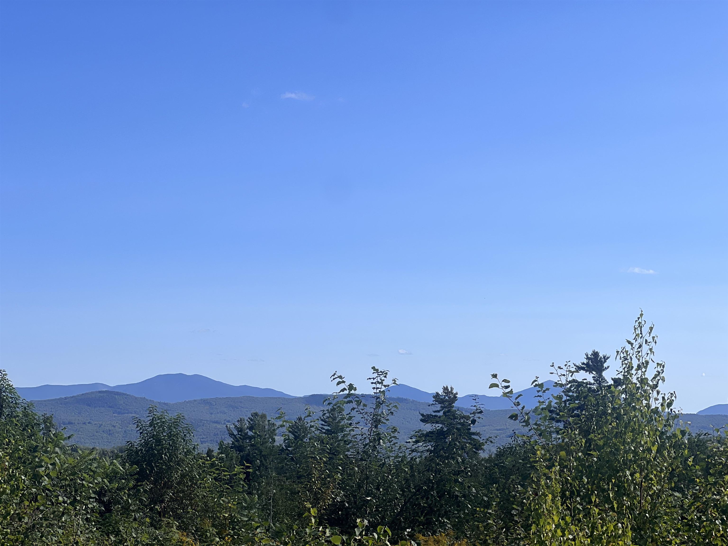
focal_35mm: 77
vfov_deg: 19.1
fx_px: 1619
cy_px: 273
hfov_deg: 25.3
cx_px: 364
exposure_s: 1/1167
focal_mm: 9
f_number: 2.8
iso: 32
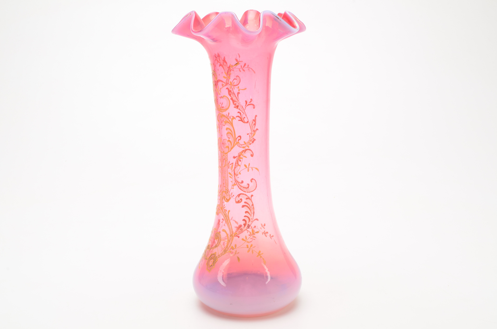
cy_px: 164
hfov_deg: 39.0
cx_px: 248
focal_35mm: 51
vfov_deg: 26.4
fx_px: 703
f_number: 20
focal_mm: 34
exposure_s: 1/160
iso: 100
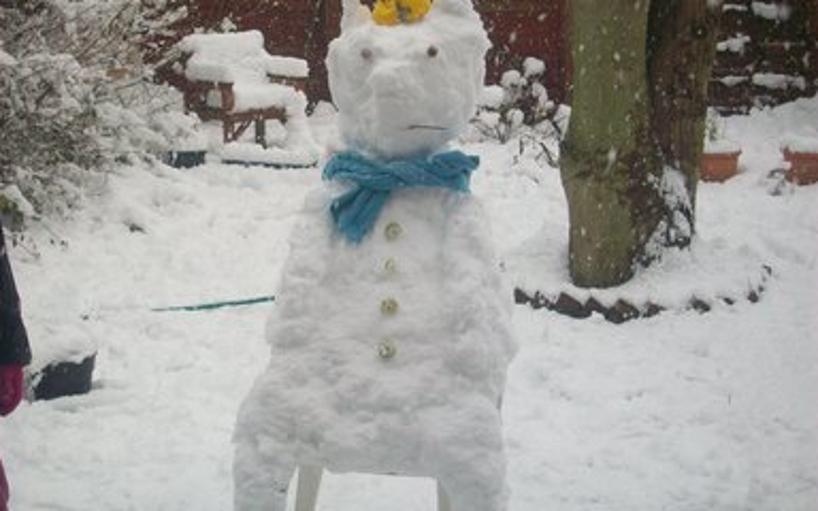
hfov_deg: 25.2
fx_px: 1828
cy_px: 222
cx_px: 409
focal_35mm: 82
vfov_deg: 15.9
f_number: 4.6
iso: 129
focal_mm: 13.7
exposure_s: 1/125
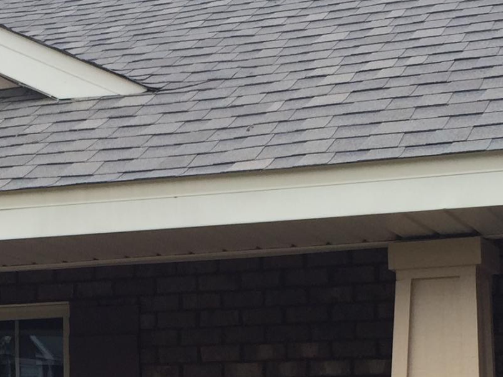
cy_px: 516
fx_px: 1569
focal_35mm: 108
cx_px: 44
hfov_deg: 17.9
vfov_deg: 13.1
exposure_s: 1/628
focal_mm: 4.15
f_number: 2.2
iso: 32
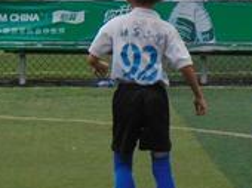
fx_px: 2188
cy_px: -53
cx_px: 310
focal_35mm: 301
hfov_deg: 6.5
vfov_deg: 4.9
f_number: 3.7
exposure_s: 1/800
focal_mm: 12.8
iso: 80
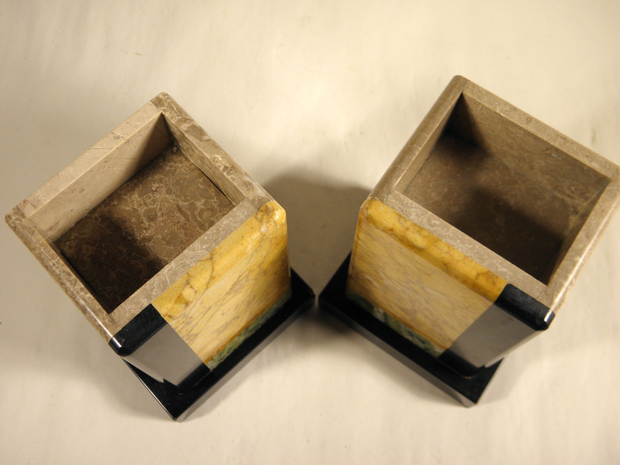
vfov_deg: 37.7
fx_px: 681
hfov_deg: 49.0
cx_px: 310
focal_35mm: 38
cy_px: 232
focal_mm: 6.8
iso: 100
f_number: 3.7
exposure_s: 1/50
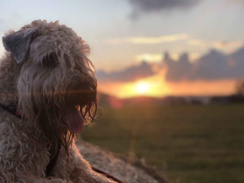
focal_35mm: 57
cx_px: 122
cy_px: 92
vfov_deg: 25.7
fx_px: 402
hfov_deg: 33.8
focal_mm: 6.6
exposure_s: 1/191
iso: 20
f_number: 2.8
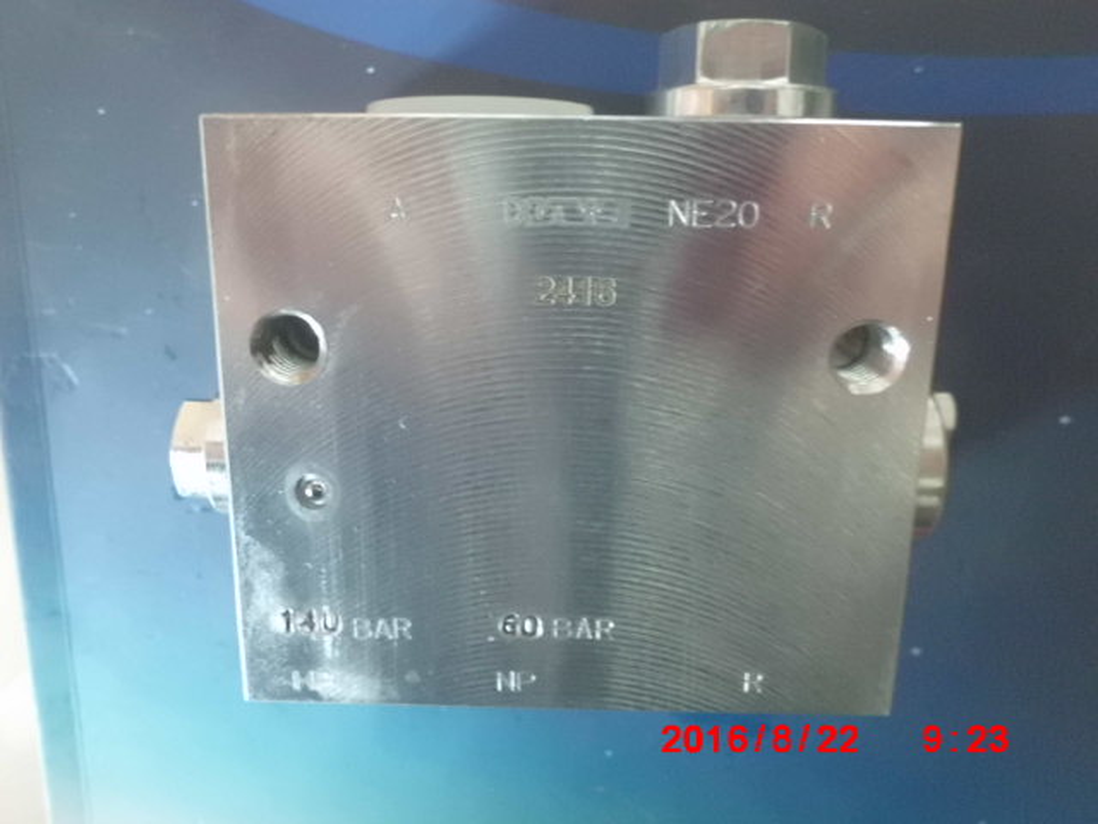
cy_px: 412
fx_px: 825
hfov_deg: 67.3
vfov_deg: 53.1
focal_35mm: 26
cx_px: 549
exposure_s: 1/8
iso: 800
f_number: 3.2
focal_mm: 4.6
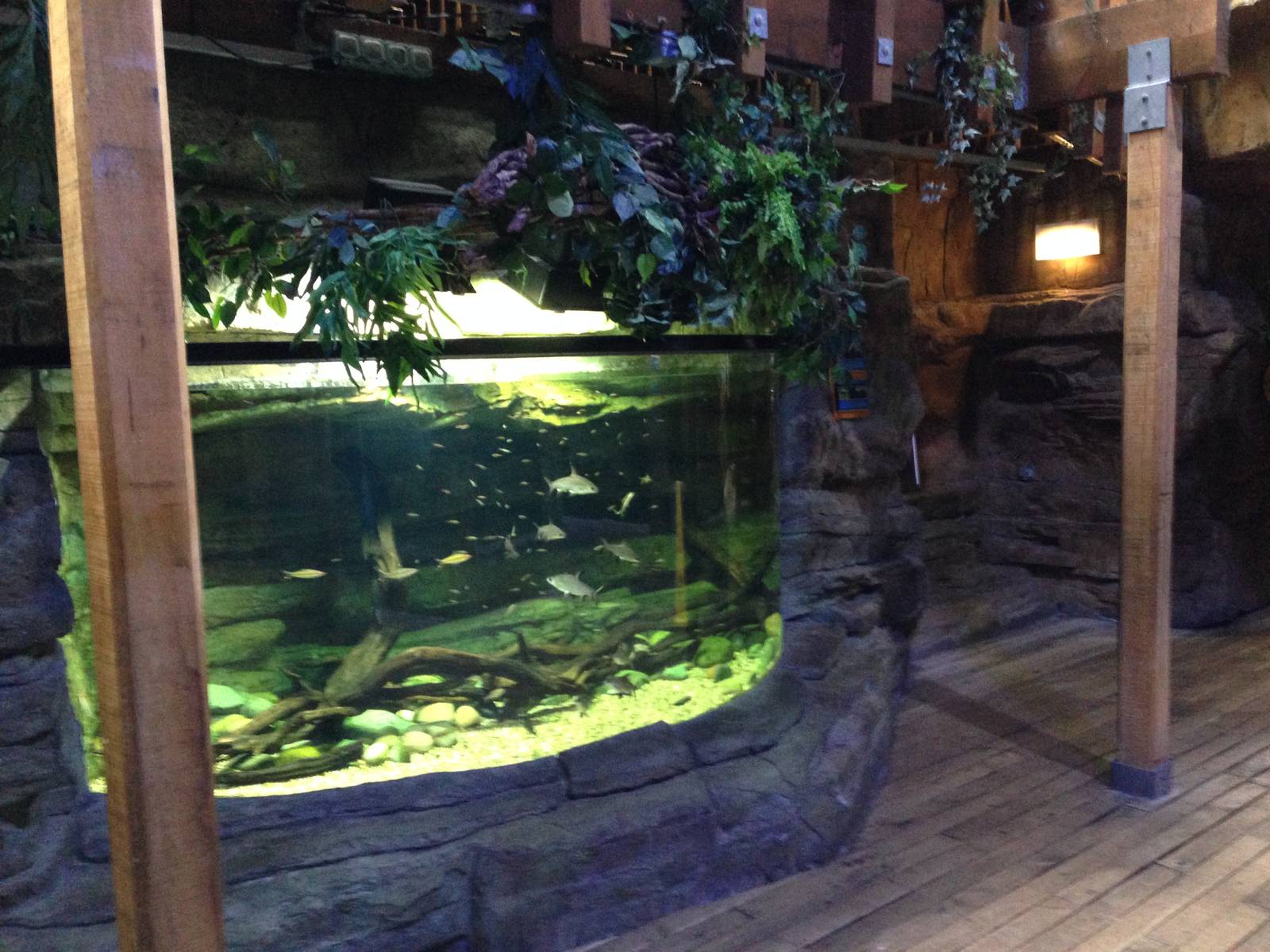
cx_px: 635
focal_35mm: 33
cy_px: 476
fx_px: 1211
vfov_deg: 42.9
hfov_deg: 55.4
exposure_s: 1/20
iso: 400
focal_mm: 4.12
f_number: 2.4
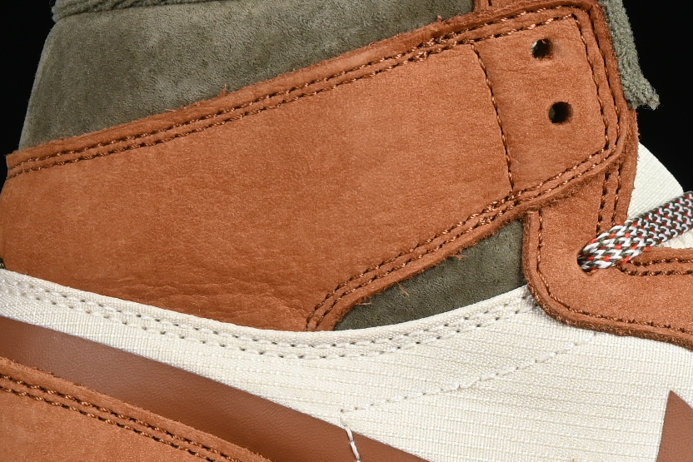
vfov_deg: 5.5
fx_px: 4832
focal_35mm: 251
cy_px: 394
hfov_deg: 8.2
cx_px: 729
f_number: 7.1
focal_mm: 50
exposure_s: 1/80
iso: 160
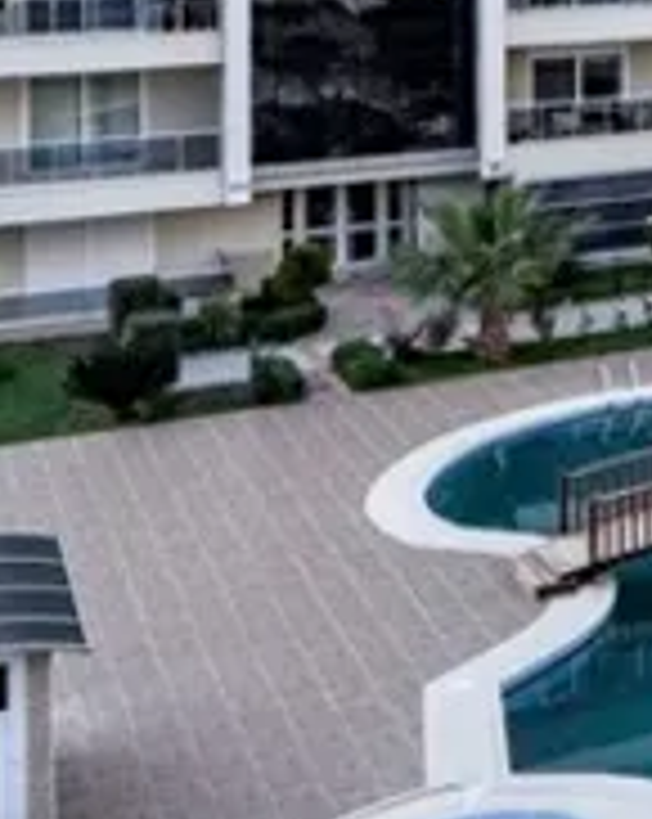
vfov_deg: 23.3
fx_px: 1910
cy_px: 22
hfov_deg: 15.3
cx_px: 1331
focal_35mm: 79
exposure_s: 1/200
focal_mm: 12
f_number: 11
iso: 200
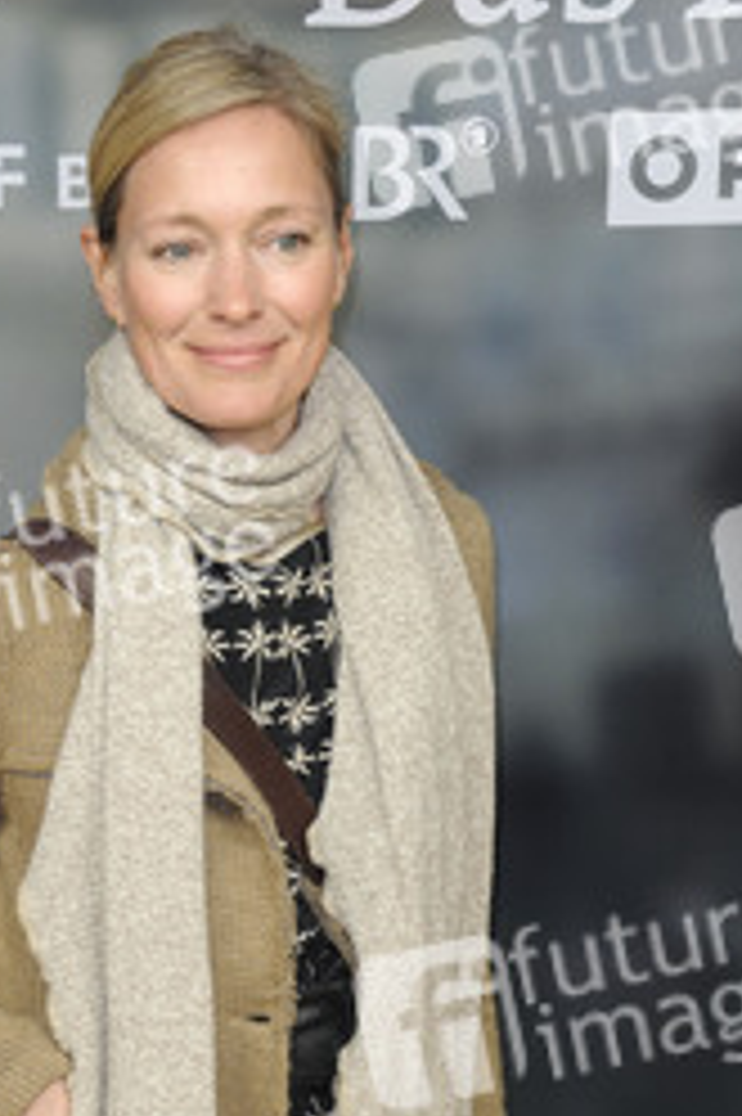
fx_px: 3901
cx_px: 175
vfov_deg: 16.2
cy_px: 778
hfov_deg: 10.8
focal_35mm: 126
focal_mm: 78
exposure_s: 1/200
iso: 640
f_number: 5.6
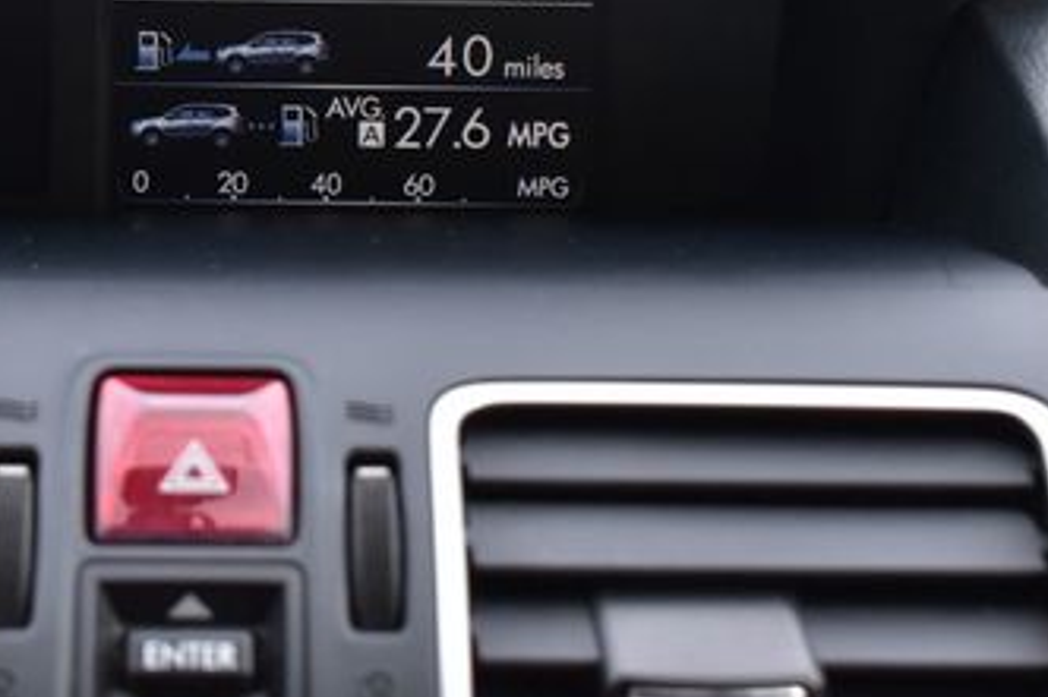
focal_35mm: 159
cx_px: 366
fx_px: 4625
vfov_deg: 8.6
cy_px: 57
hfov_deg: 12.9
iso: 400
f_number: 9
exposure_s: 1/125
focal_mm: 55
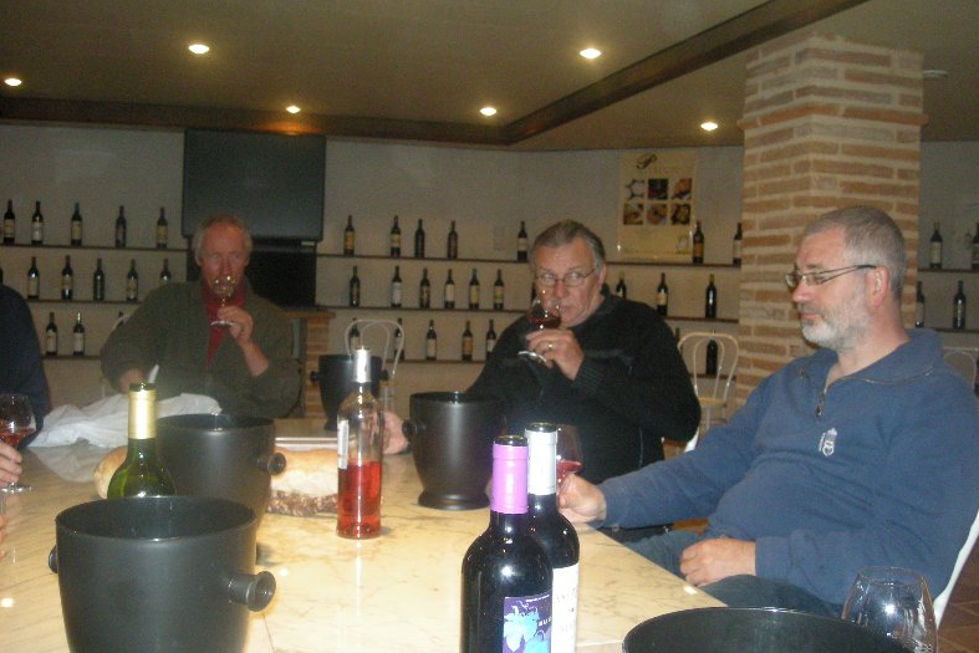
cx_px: 486
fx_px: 1006
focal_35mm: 37
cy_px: 302
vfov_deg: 35.9
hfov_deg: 51.9
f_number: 2.8
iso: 322
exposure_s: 1/60
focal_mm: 5.7
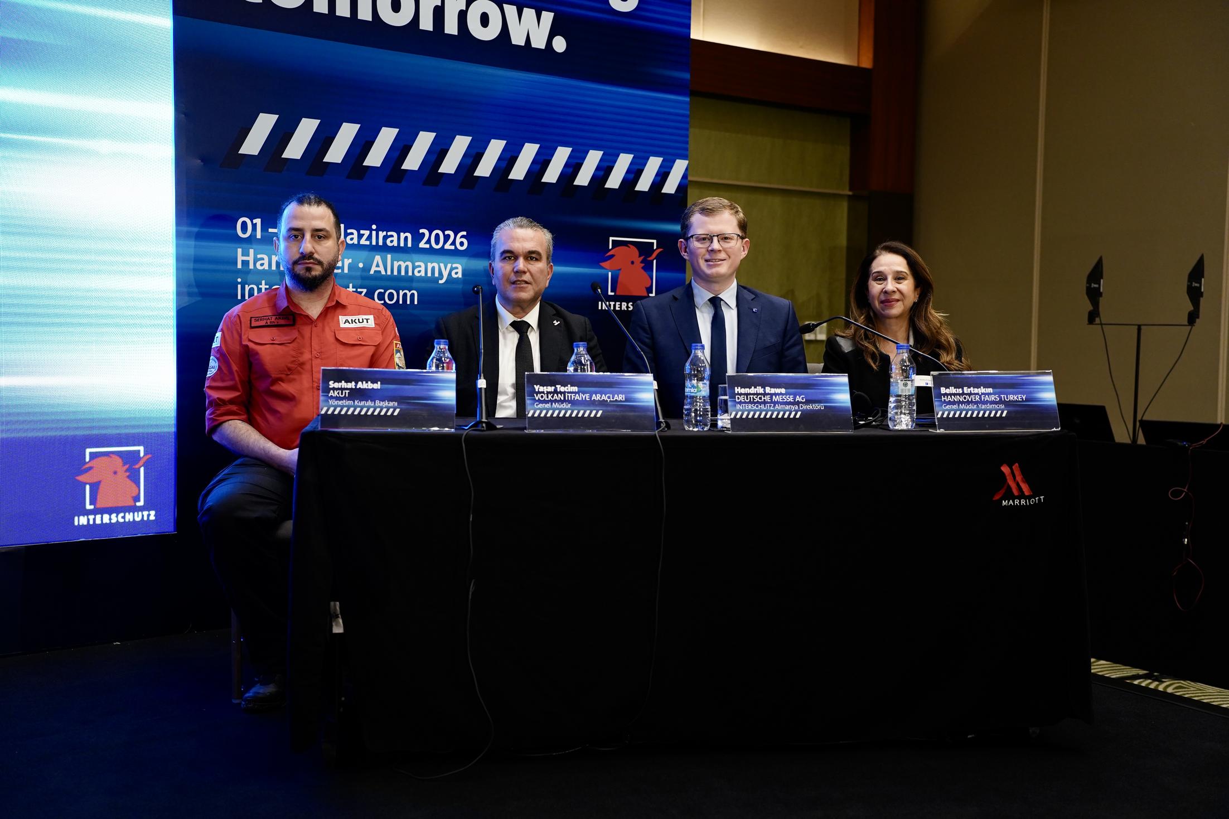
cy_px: 410
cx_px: 614
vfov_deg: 34.2
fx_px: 1331
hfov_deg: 49.6
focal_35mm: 39
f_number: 2.8
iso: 1250
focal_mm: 39
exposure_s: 1/200
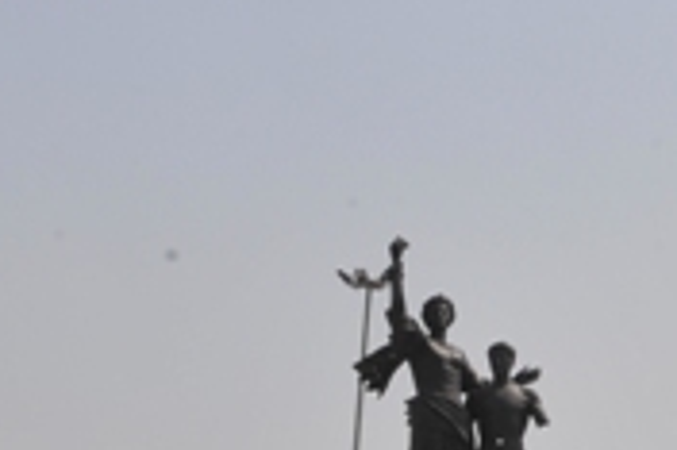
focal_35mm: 209
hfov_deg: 9.2
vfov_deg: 6.6
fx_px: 3927
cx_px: 1419
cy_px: 94
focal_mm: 48
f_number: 13
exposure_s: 1/640
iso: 400
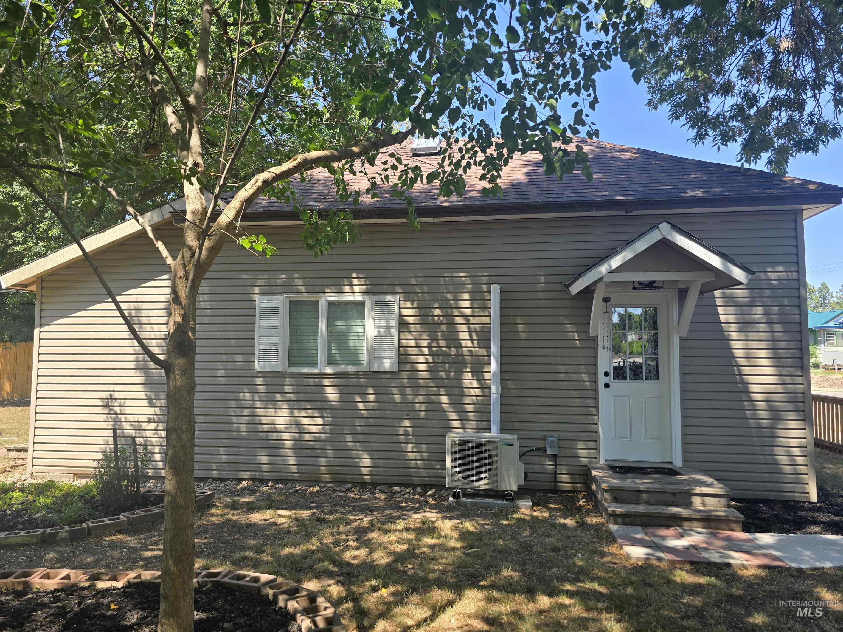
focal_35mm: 23
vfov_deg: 58.9
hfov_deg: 73.9
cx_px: 422
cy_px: 316
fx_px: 560
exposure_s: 1/233
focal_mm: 6.3
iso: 12
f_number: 1.7
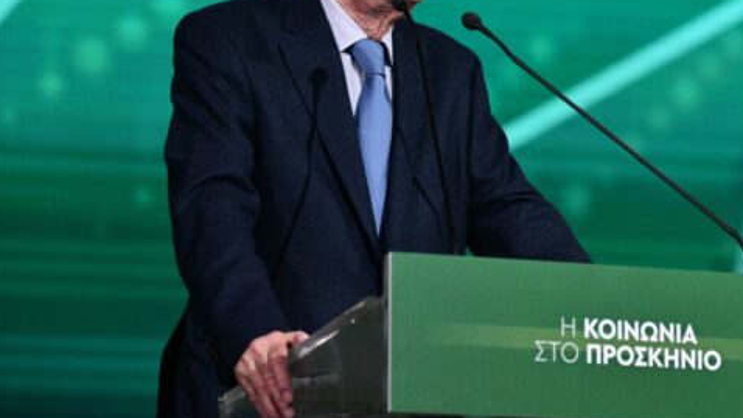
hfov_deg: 7.8
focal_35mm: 276
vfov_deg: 4.4
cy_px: 115
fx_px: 5438
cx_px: 435
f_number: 6.3
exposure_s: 1/640
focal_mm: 210
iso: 3200
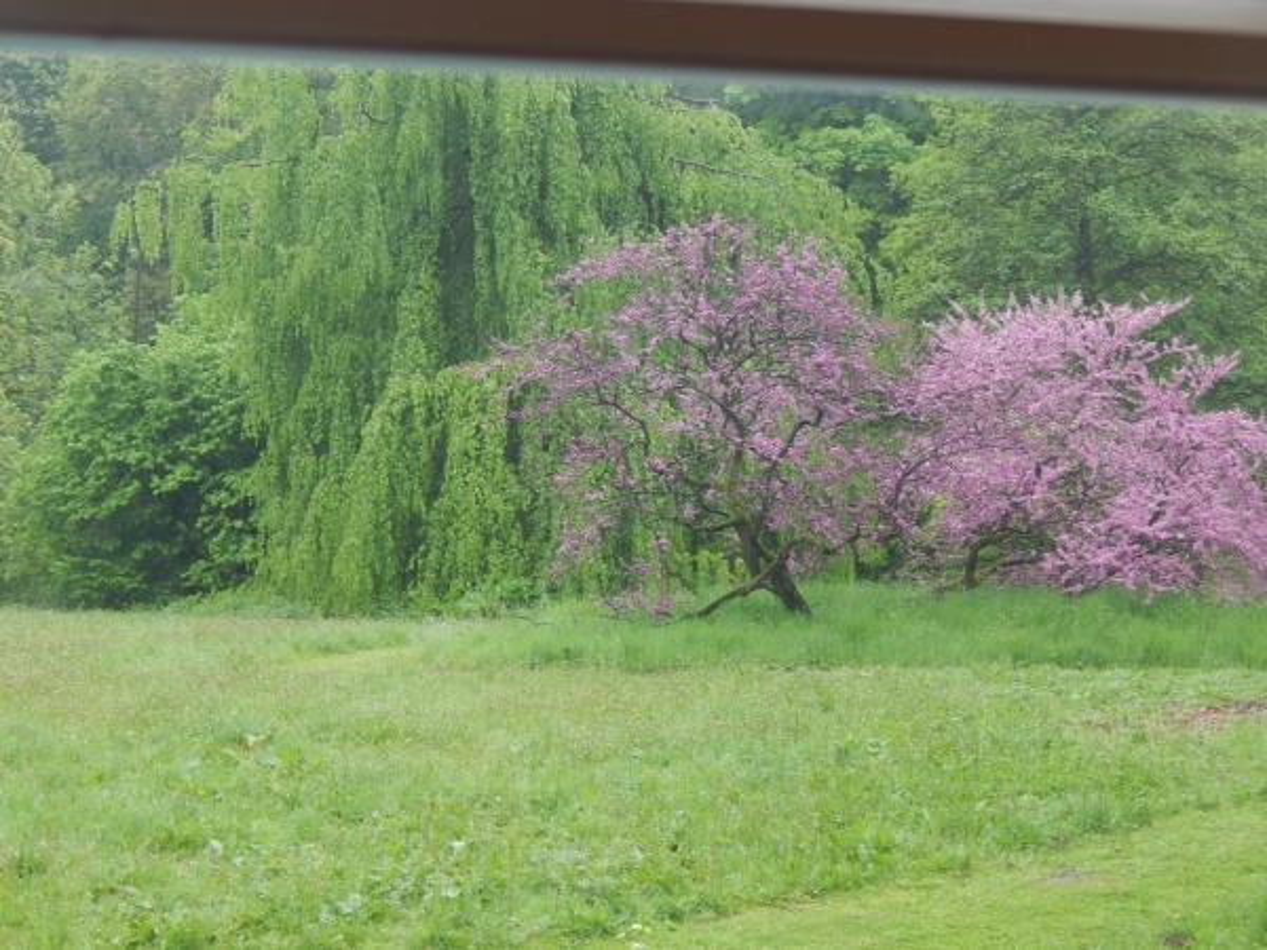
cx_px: 634
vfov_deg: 15.7
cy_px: 475
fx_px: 3441
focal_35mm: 94
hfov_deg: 20.9
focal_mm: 16.6
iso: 125
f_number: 4.4
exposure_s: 1/60
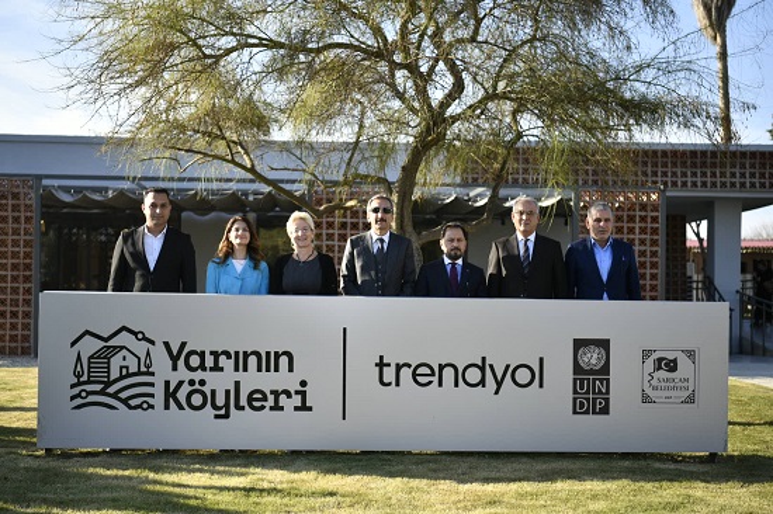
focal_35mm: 52
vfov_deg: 26.0
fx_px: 1116
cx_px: 386
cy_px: 257
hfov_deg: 38.2
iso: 640
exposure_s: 1/6400
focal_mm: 52
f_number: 2.8
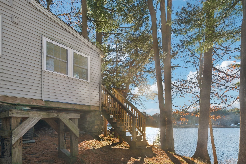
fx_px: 116
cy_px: 82
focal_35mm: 17
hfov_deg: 93.3
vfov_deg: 70.4
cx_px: 123
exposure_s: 1/750
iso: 320
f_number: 5.6
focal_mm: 11.5
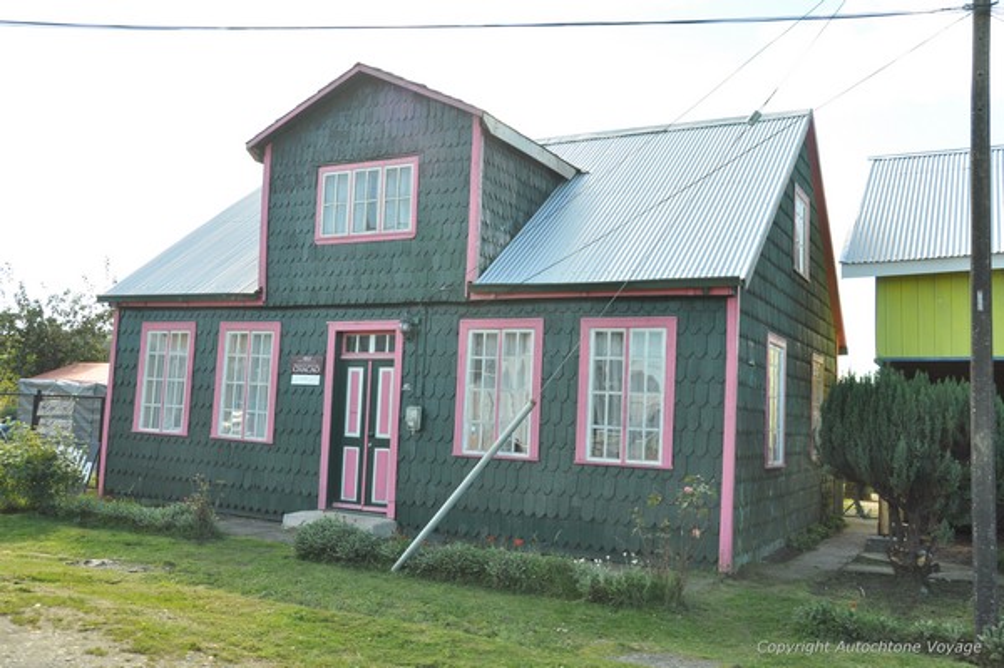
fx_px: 920
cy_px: 334
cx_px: 502
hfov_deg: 57.3
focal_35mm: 33
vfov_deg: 39.9
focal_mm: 22
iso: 200
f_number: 6.3
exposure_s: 1/160
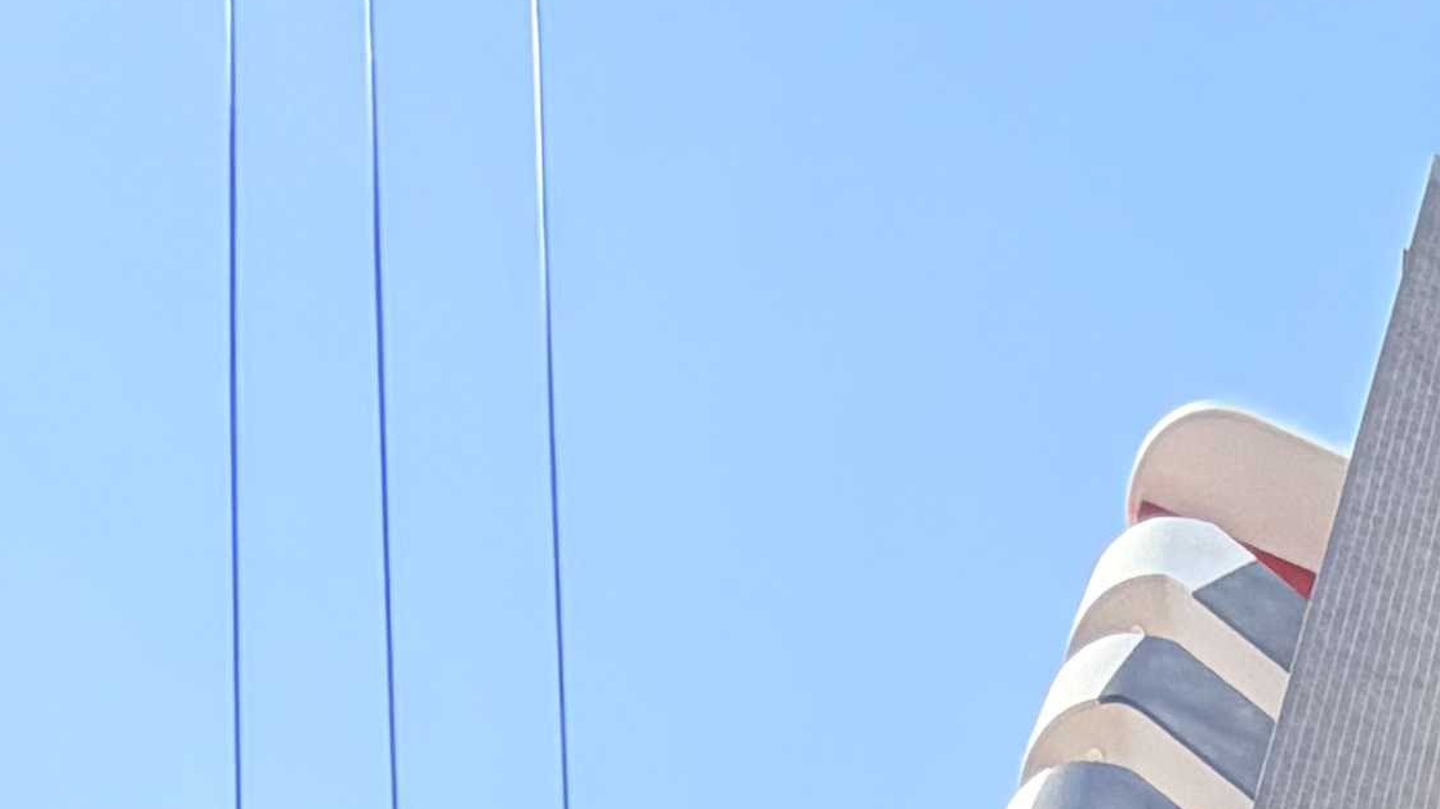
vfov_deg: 8.3
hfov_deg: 21.9
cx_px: 2243
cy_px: 3206
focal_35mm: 78
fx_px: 2978
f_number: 2.2
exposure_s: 1/502
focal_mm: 2.22
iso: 50
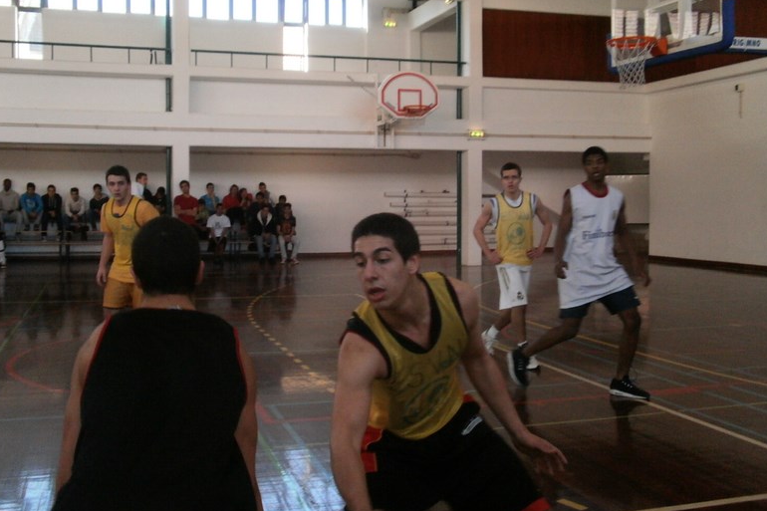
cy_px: 226
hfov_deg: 48.5
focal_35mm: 40
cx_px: 374
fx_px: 852
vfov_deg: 33.4
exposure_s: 1/250
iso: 400
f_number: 3.1
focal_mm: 6.51
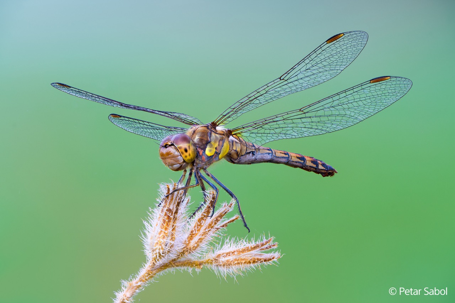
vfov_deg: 6.9
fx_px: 2527
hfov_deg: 10.3
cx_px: 228
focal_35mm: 200
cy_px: 152
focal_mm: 200
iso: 125
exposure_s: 1/30
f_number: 8
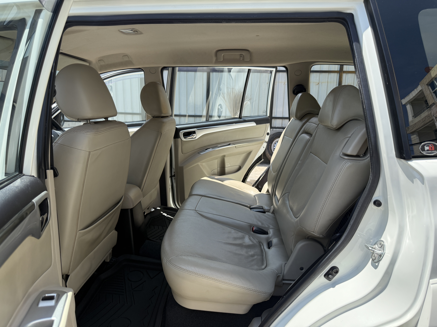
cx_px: 218
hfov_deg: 71.6
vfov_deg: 56.8
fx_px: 303
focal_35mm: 24
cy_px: 164
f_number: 1.78
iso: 100
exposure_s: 1/1653
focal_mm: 6.76
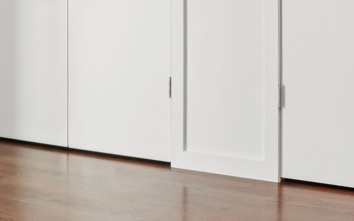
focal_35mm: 75
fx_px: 724
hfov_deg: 26.1
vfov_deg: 16.9
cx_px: 1
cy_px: -21
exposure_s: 1/50
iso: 400
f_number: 8
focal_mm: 16
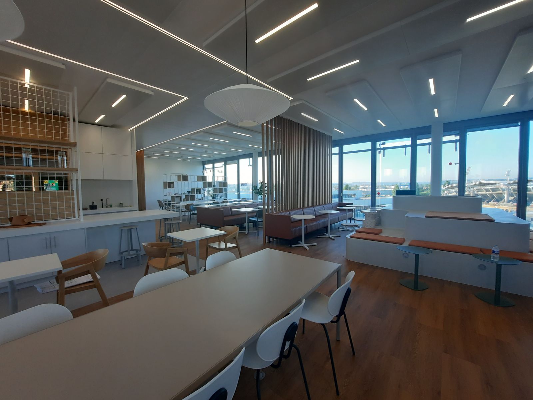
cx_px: 266
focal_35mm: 13
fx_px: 200
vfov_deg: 89.9
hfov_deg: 106.2
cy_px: 200
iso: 64
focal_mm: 1.74
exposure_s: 1/50
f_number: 2.2
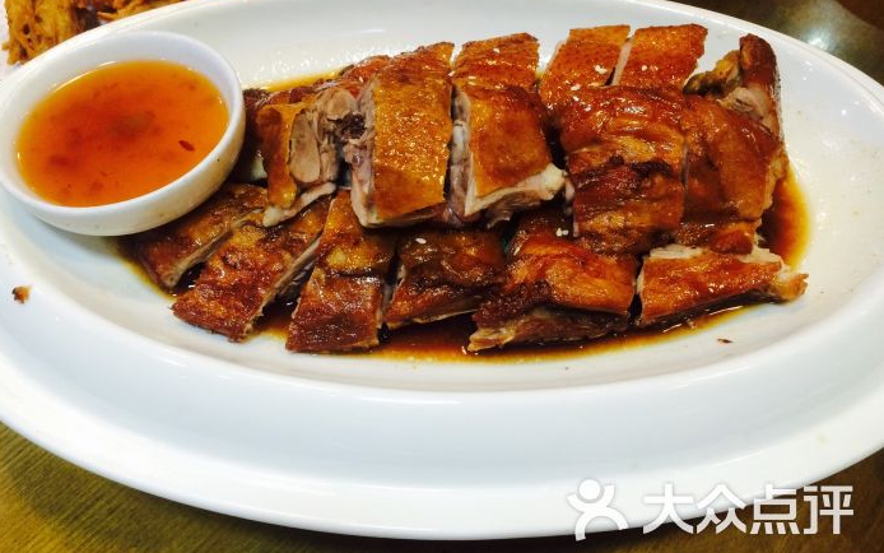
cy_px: 241
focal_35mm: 31
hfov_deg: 61.2
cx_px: 441
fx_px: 747
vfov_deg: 40.5
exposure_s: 1/33
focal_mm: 4.15
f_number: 2.2
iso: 64
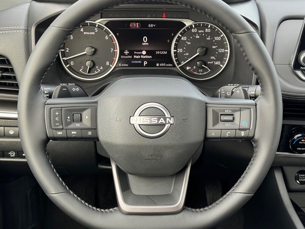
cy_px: 114
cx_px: 152
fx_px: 423
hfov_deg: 39.7
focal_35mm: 48
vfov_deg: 30.3
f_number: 1.78
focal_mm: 6.76
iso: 80
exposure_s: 1/121
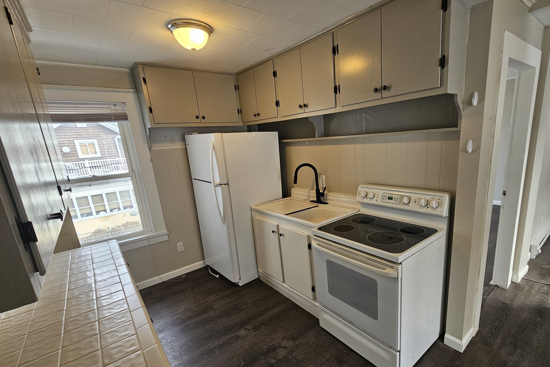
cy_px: 205
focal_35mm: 16
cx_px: 311
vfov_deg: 73.5
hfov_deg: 96.2
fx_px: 244
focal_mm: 2.2
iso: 64
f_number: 2.2
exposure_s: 1/60
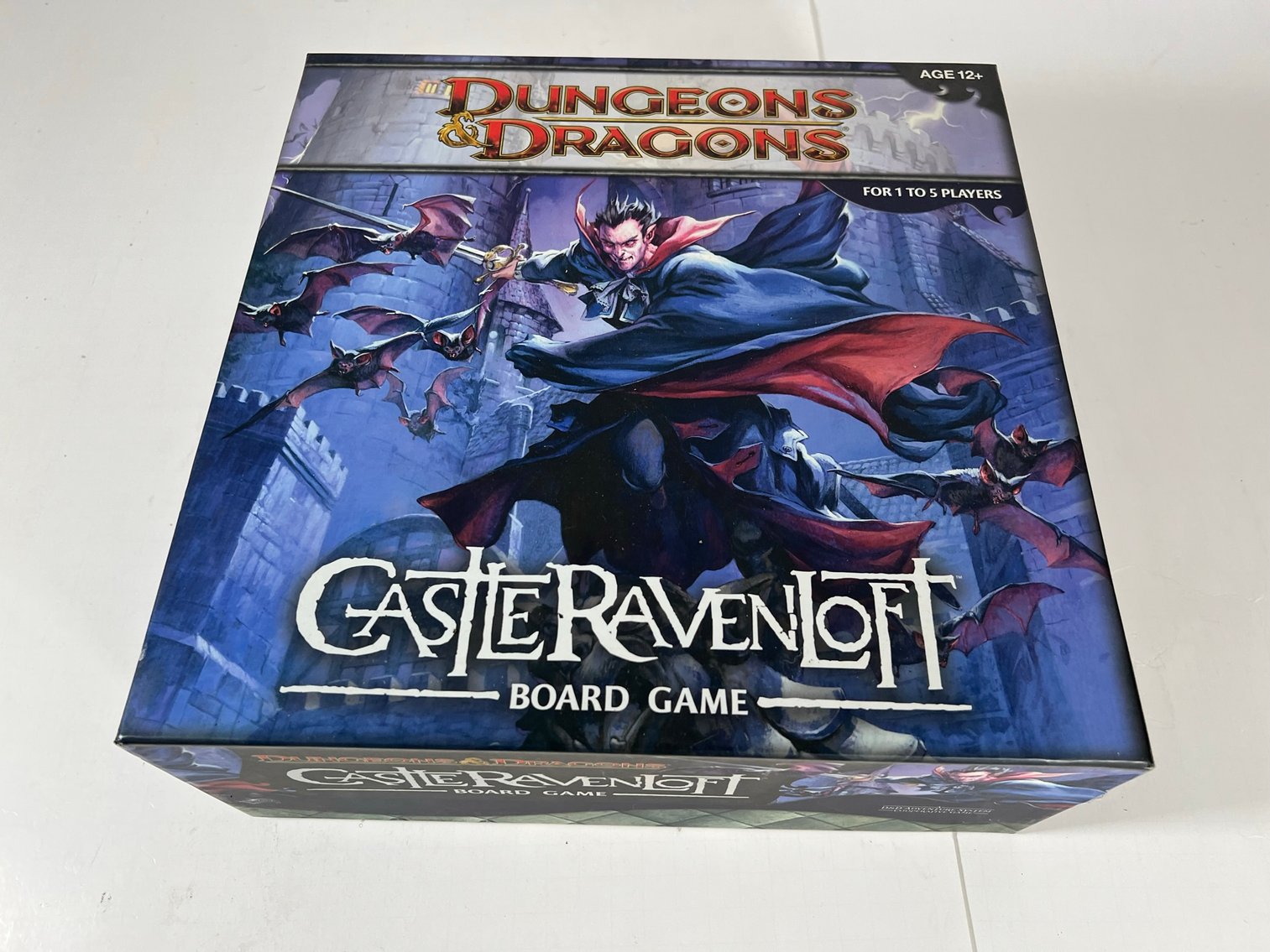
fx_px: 954
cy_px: 476
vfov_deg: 53.1
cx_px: 635
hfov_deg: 67.3
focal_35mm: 26
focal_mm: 5.7
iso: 125
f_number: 1.5
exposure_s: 1/121
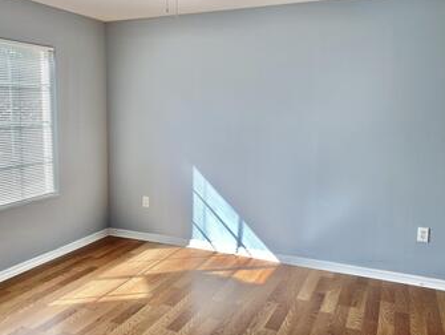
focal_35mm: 31
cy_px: 150
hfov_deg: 58.3
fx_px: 399
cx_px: 213
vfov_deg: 45.5
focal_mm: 4.25
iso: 32
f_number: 1.8
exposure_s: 1/150
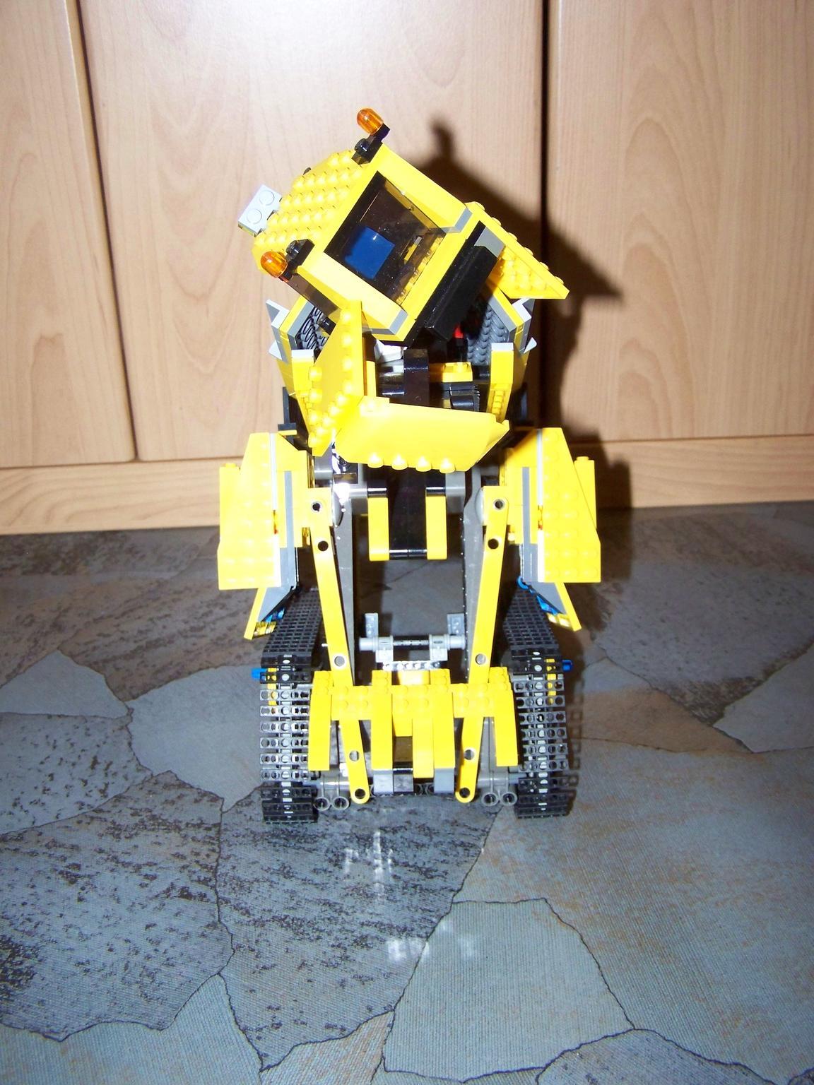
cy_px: 542
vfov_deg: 49.0
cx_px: 407
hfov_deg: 37.7
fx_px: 1191
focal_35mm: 38
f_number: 2.8
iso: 200
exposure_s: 1/30
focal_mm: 6.3
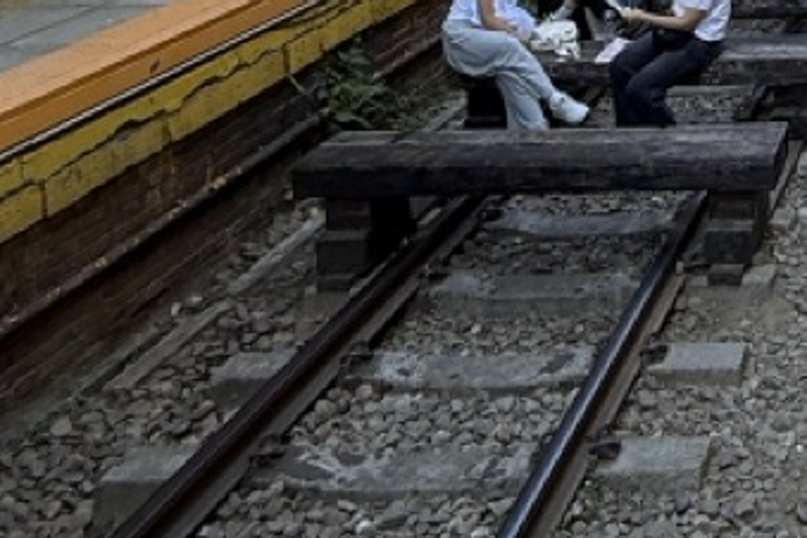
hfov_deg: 30.2
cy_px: -250
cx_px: 1000
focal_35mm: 55
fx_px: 1233
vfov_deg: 21.1
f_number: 2.2
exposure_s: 1/150
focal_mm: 2.22
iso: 50
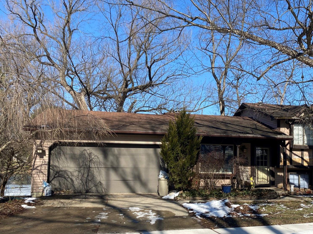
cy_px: 141
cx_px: 192
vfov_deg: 39.5
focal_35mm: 36
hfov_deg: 50.9
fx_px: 325
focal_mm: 4.25
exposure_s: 1/2222
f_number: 1.8
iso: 32
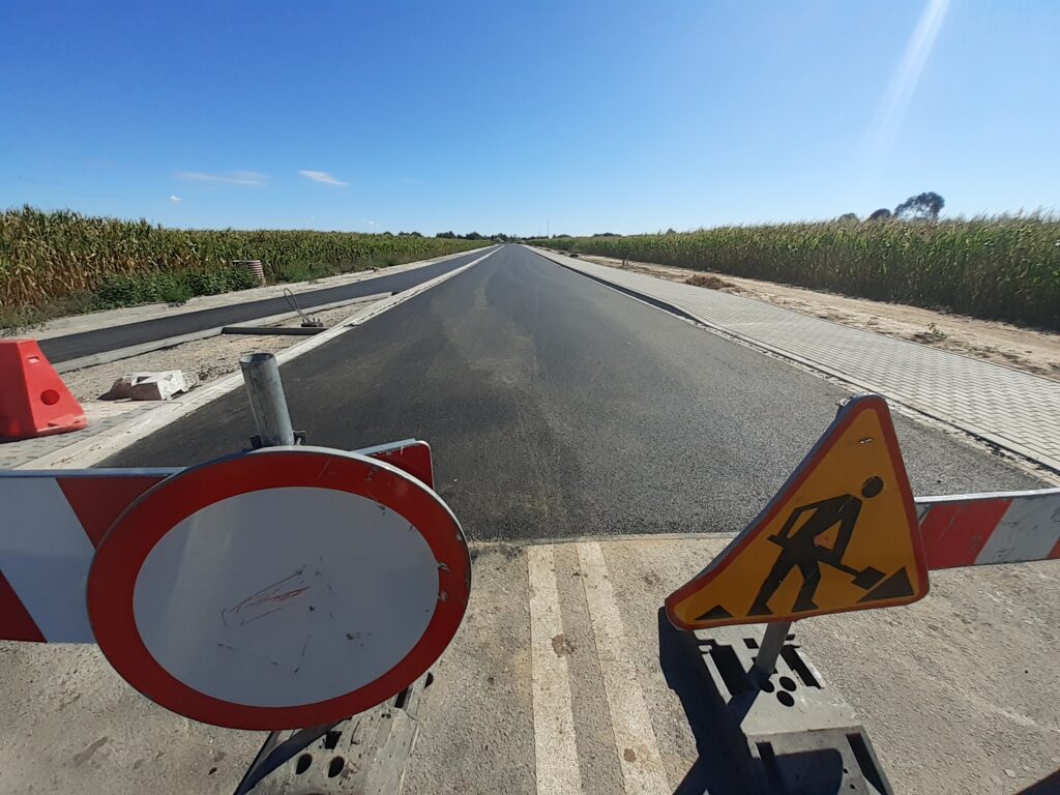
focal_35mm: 13
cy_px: 398
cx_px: 530
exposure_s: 1/1585
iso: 40
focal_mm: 1.13
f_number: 2.2
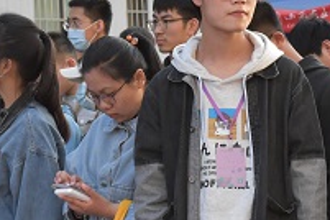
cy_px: 126
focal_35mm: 201
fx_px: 1842
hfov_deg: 10.2
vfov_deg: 6.8
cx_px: 220
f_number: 8
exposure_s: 1/350
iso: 1600
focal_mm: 42
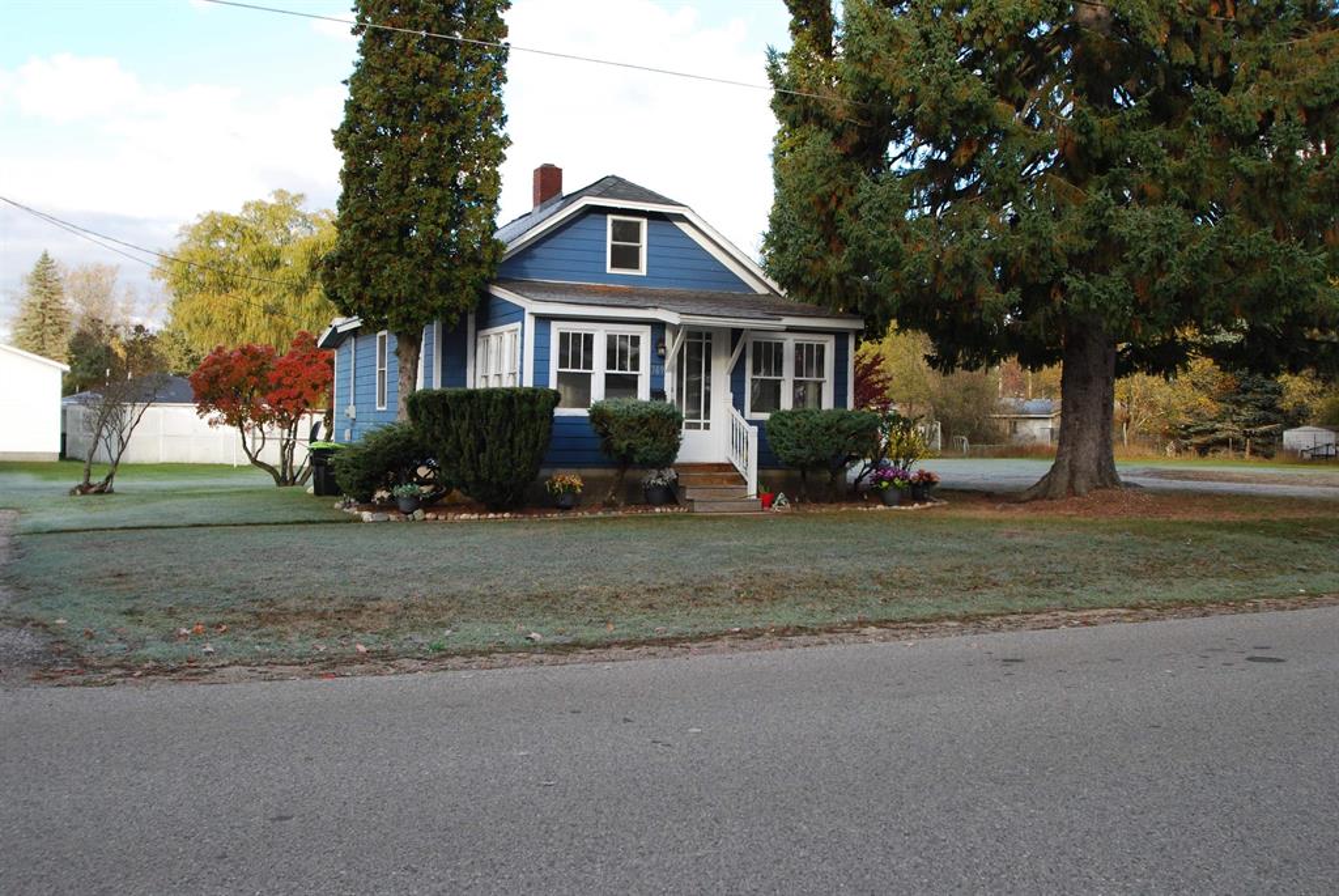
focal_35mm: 36
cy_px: 448
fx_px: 1340
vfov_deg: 37.0
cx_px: 670
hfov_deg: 53.1
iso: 180
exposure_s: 1/125
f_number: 5.6
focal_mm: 24
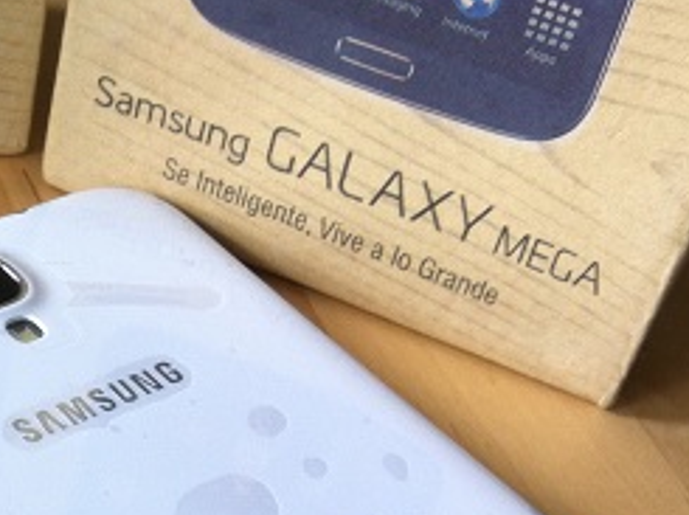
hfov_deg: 18.9
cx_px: -73
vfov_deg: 14.1
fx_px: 1987
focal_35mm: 100
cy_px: 701
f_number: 2.8
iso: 80
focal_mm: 3.85
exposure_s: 1/20
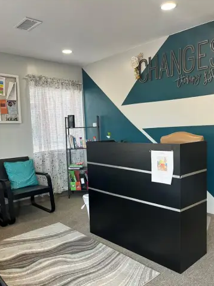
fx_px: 239
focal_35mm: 29
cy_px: 158
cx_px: 98
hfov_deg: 48.1
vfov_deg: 61.5
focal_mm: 5.1
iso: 80
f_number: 1.6
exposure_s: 1/120
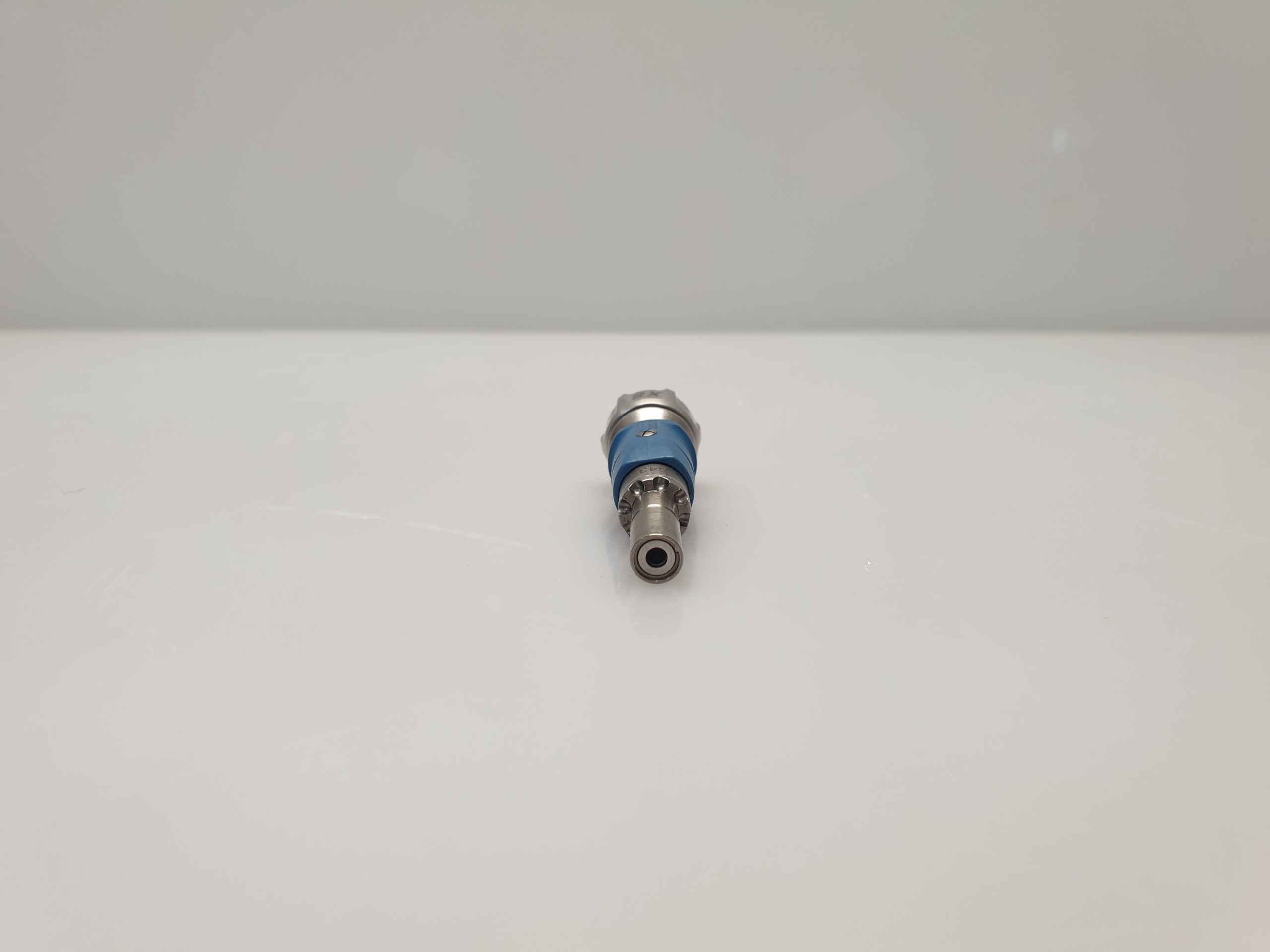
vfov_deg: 53.1
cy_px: 476
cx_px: 635
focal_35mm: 26
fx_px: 954
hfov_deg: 67.3
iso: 64
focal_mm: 4.3
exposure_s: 1/50
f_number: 2.4
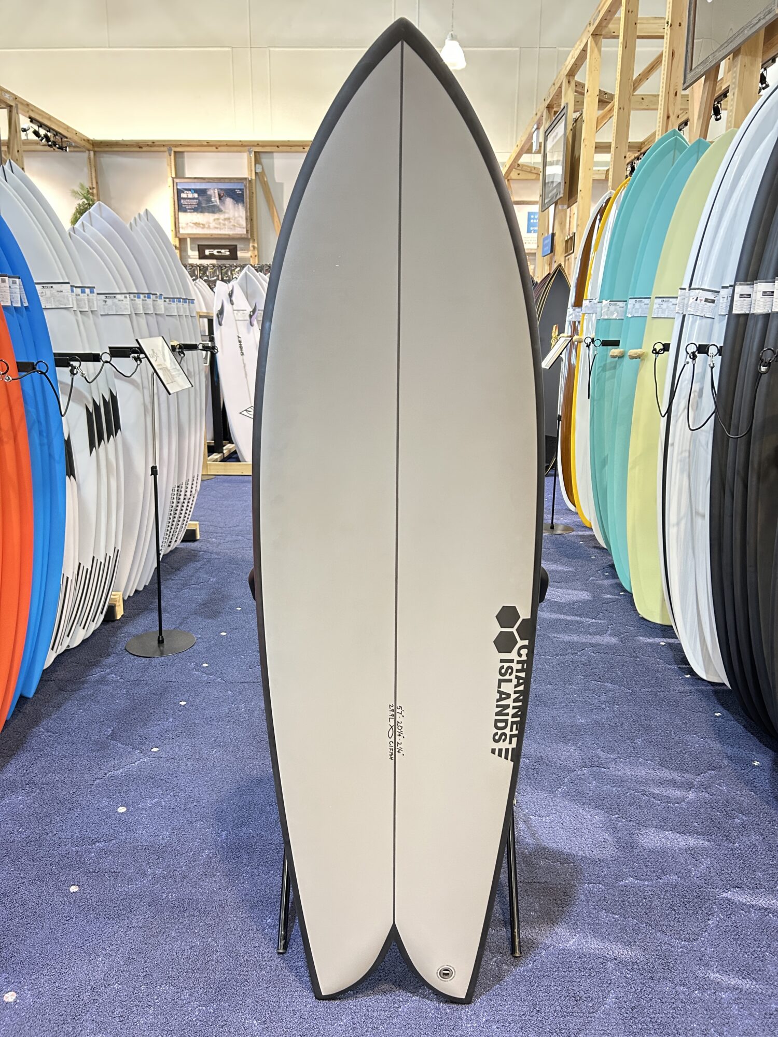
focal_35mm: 26
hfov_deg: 53.1
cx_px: 389
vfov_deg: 67.3
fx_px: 779
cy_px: 518
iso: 320
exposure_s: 1/60
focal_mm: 5.7
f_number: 1.5
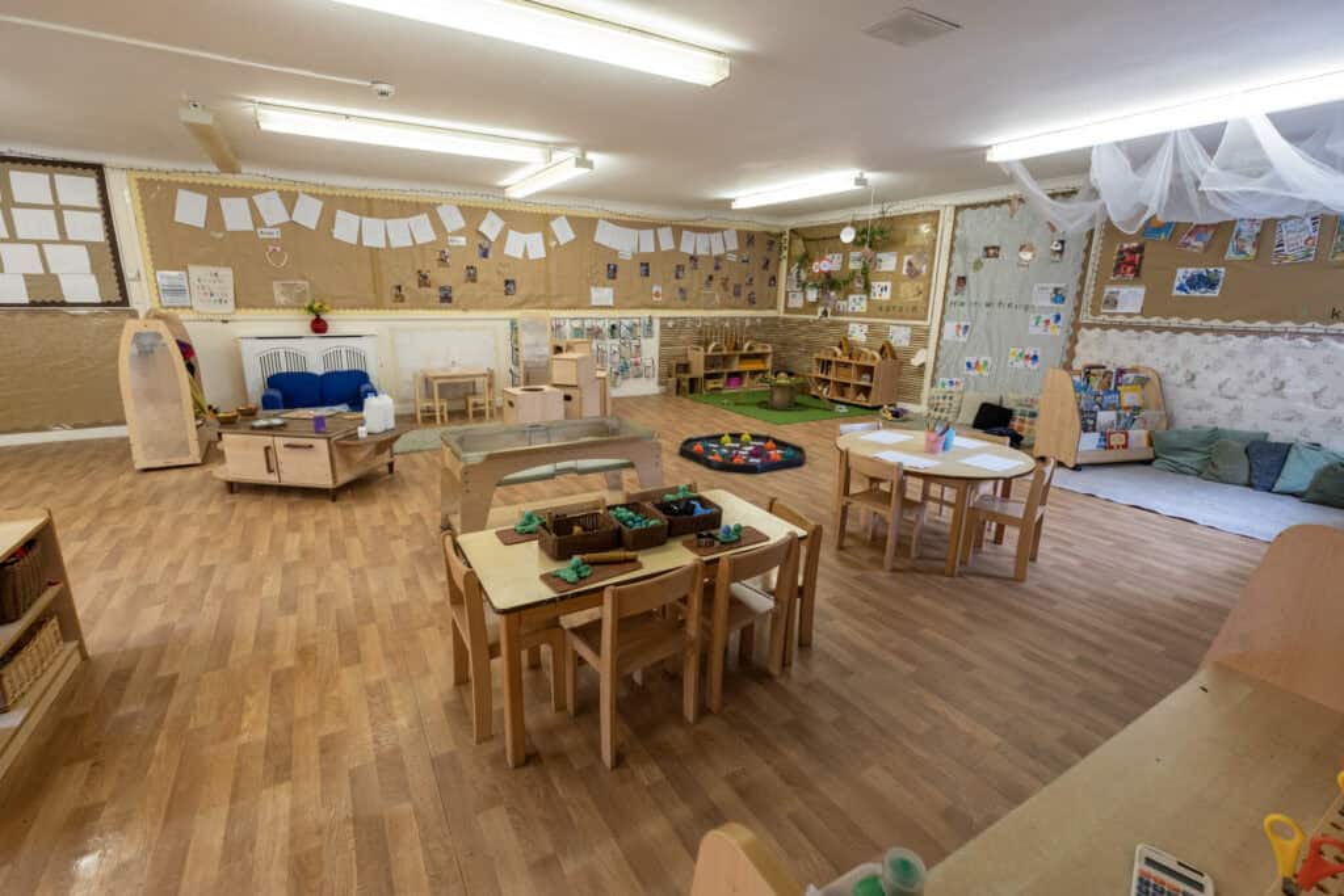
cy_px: 448
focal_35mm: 15
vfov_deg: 77.3
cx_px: 672
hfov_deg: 100.4
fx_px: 560
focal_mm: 10
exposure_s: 1/50
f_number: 5
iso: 500
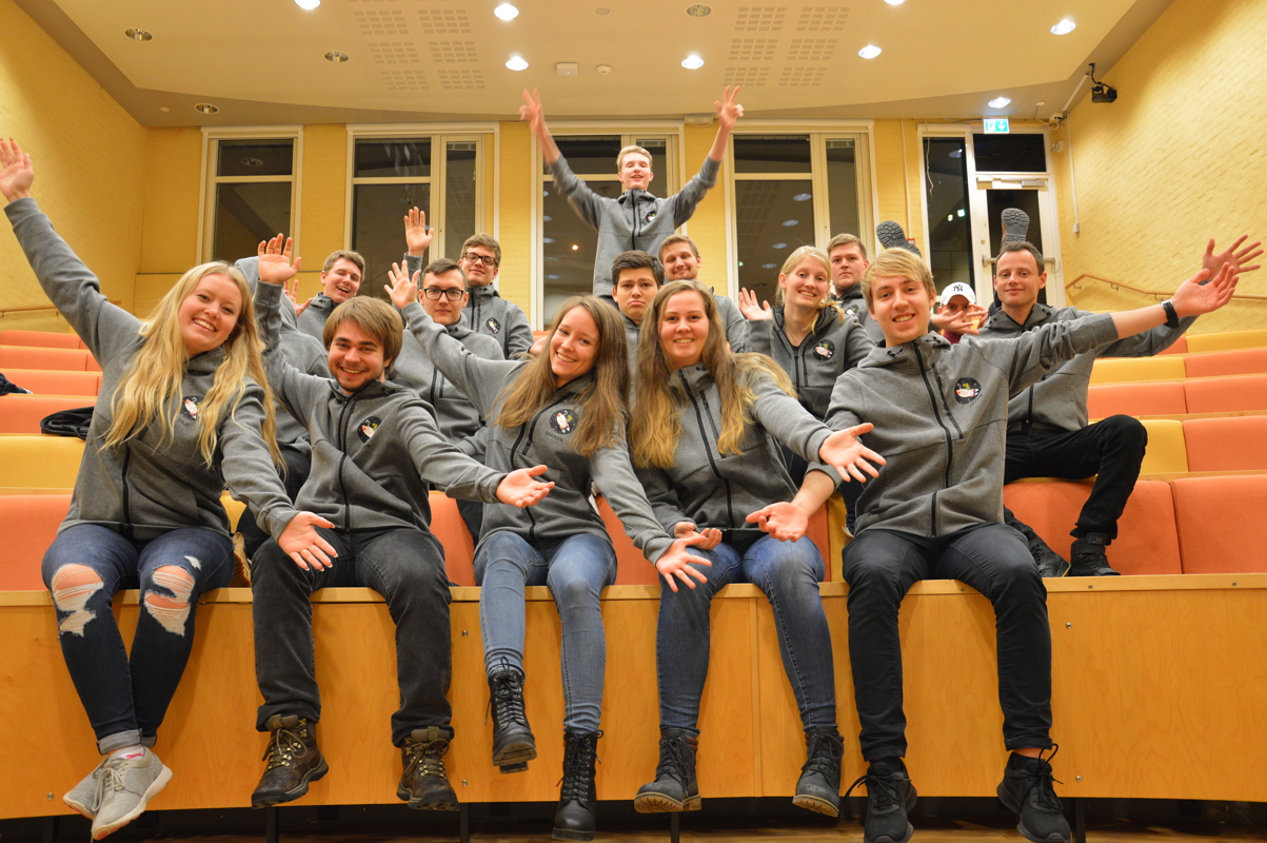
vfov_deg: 41.6
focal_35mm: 32
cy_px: 422
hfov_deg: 59.5
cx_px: 634
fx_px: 1108
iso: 560
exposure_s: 1/15
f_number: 4
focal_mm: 21
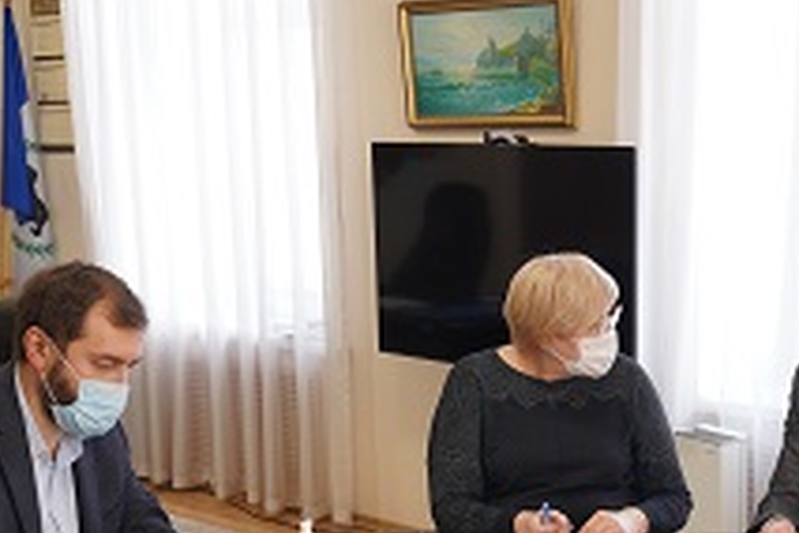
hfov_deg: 28.7
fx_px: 1531
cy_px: 514
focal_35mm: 69
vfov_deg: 19.3
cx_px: 626
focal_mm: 35
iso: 2500
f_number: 6.3
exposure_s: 1/160
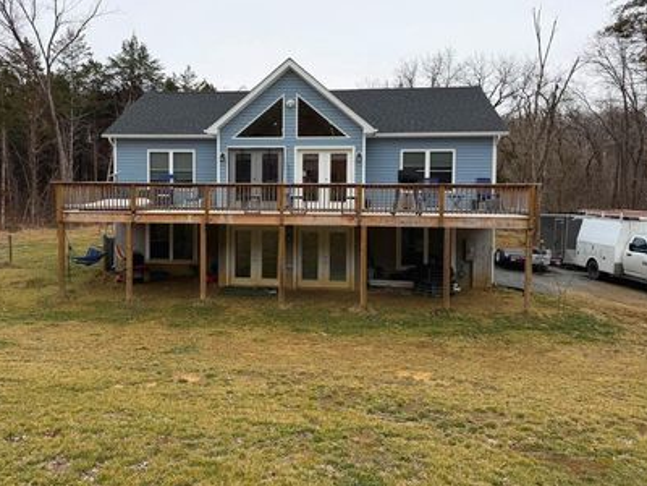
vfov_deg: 46.6
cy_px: 197
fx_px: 561
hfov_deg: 59.6
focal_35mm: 30
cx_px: 267
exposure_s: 1/1139
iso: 80
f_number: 1.78
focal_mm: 6.76
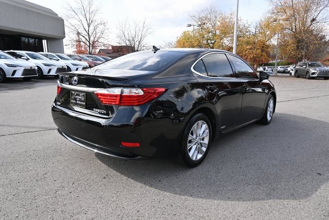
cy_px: 110
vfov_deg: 53.2
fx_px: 219
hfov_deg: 73.7
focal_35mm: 24
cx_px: 164
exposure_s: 1/250
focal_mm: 16
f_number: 5.6
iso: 140
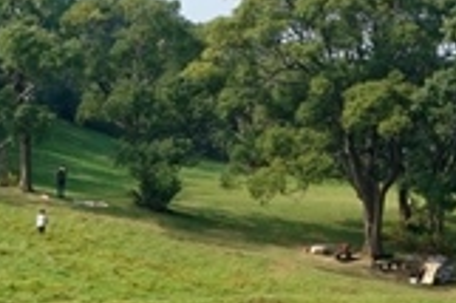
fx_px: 2929
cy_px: 246
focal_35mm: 231
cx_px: 127
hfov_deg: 8.9
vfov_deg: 5.9
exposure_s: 1/80
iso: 100
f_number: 13
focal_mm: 31
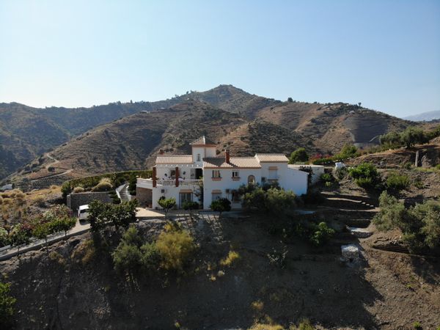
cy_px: 165
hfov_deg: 71.6
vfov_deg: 56.8
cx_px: 220
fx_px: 305
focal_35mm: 24
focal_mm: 4.5
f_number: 2.8
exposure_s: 1/1314
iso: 110
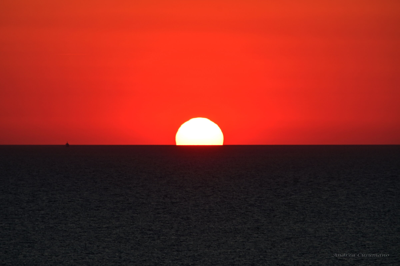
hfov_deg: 4.6
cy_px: 133
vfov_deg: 3.1
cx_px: 200
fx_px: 5000
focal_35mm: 450
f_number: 8
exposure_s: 1/125
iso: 100
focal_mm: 300
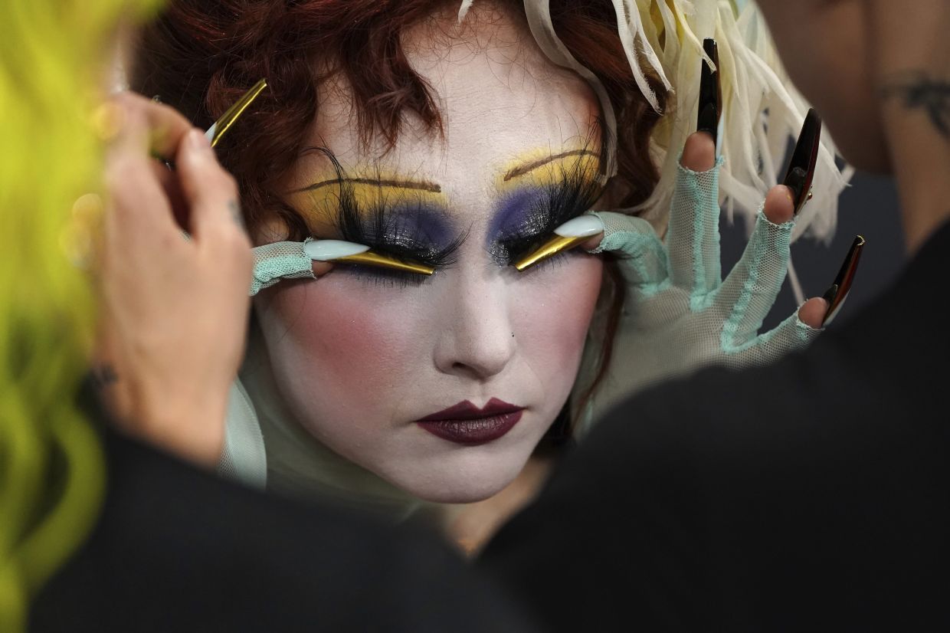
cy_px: 316
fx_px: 7598
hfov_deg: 7.2
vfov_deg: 4.8
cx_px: 475
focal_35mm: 288
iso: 4000
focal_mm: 288
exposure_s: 1/640
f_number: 5.6
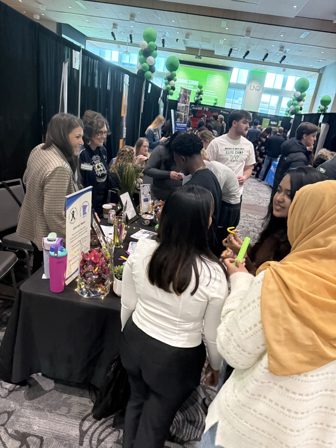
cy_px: 224
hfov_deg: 56.8
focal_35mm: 24
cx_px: 168
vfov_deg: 71.6
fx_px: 311
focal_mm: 6.76
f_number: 1.78
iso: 800
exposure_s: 1/47
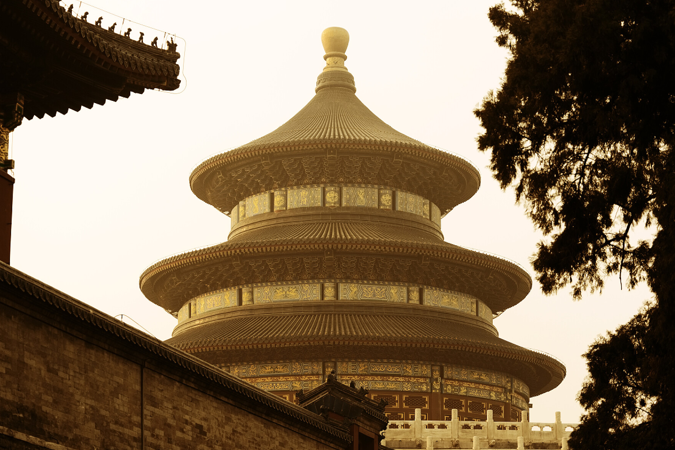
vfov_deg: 15.7
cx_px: 338
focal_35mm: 87
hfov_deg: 23.4
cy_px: 227
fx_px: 1631
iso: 200
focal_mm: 80
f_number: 6.3
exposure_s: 1/200
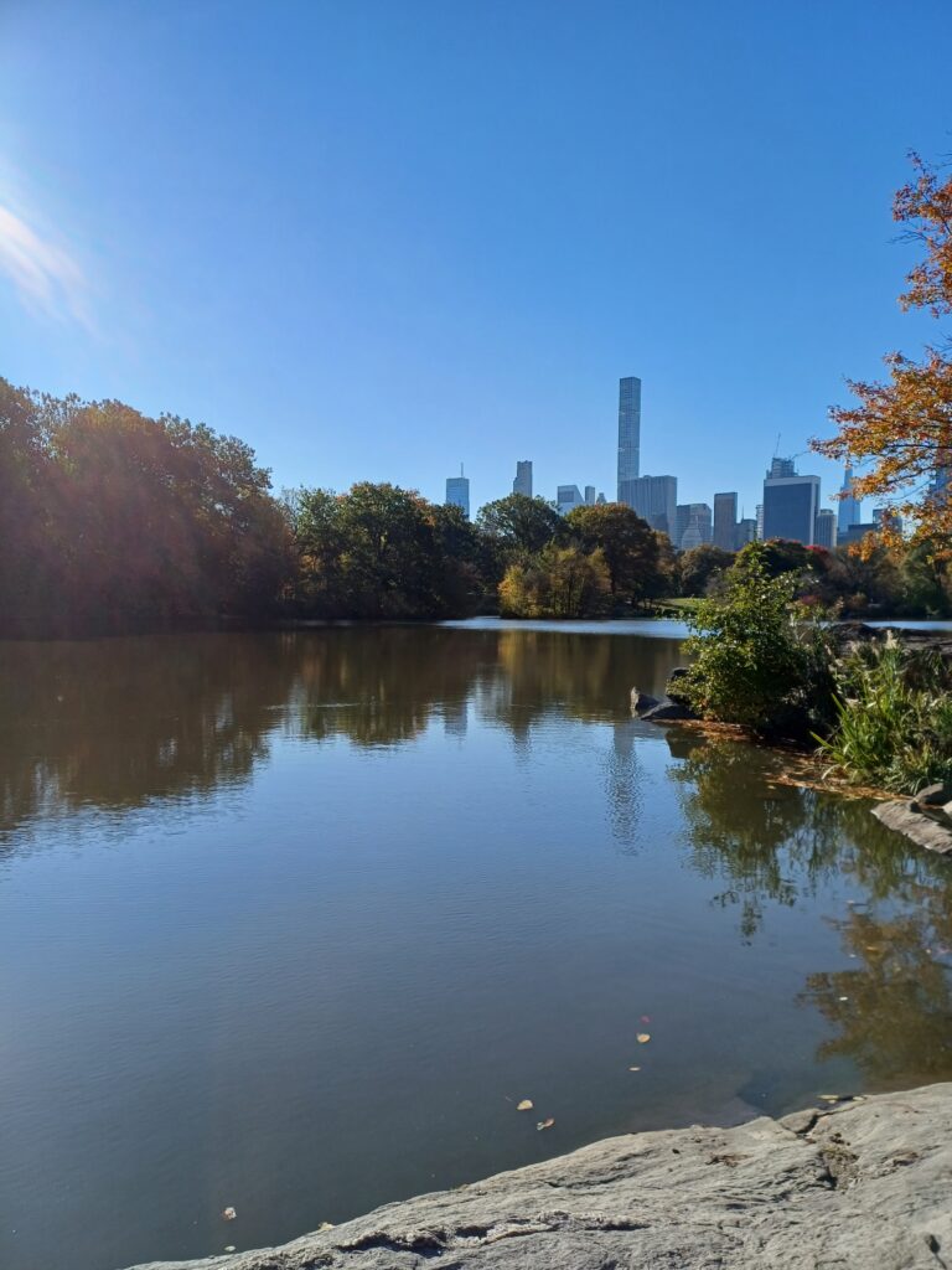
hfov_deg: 54.9
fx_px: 917
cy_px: 635
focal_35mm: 25
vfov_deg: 69.4
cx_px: 476
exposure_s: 1/1658
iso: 50
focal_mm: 4.65
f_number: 1.8
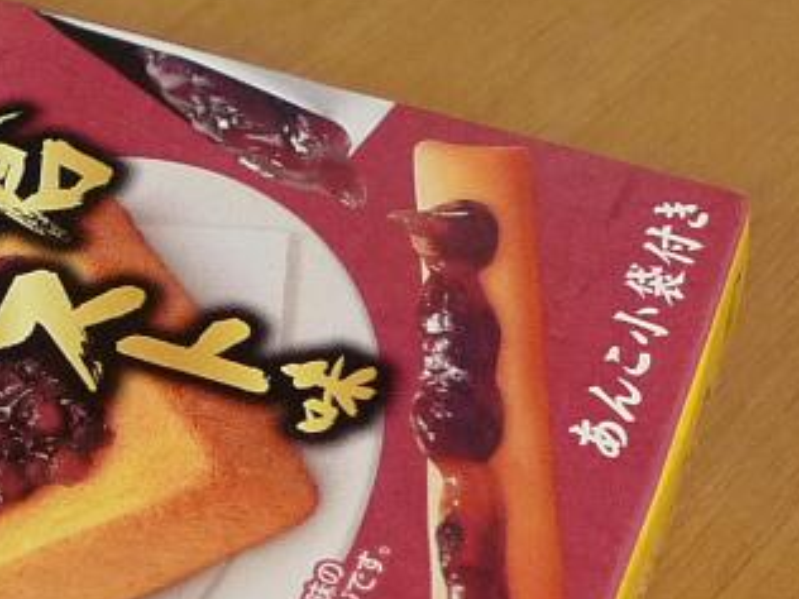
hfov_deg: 15.9
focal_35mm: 119
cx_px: -180
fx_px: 2747
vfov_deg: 12.4
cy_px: 394
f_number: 2.5
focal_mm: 5.4
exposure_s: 1/30
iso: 400
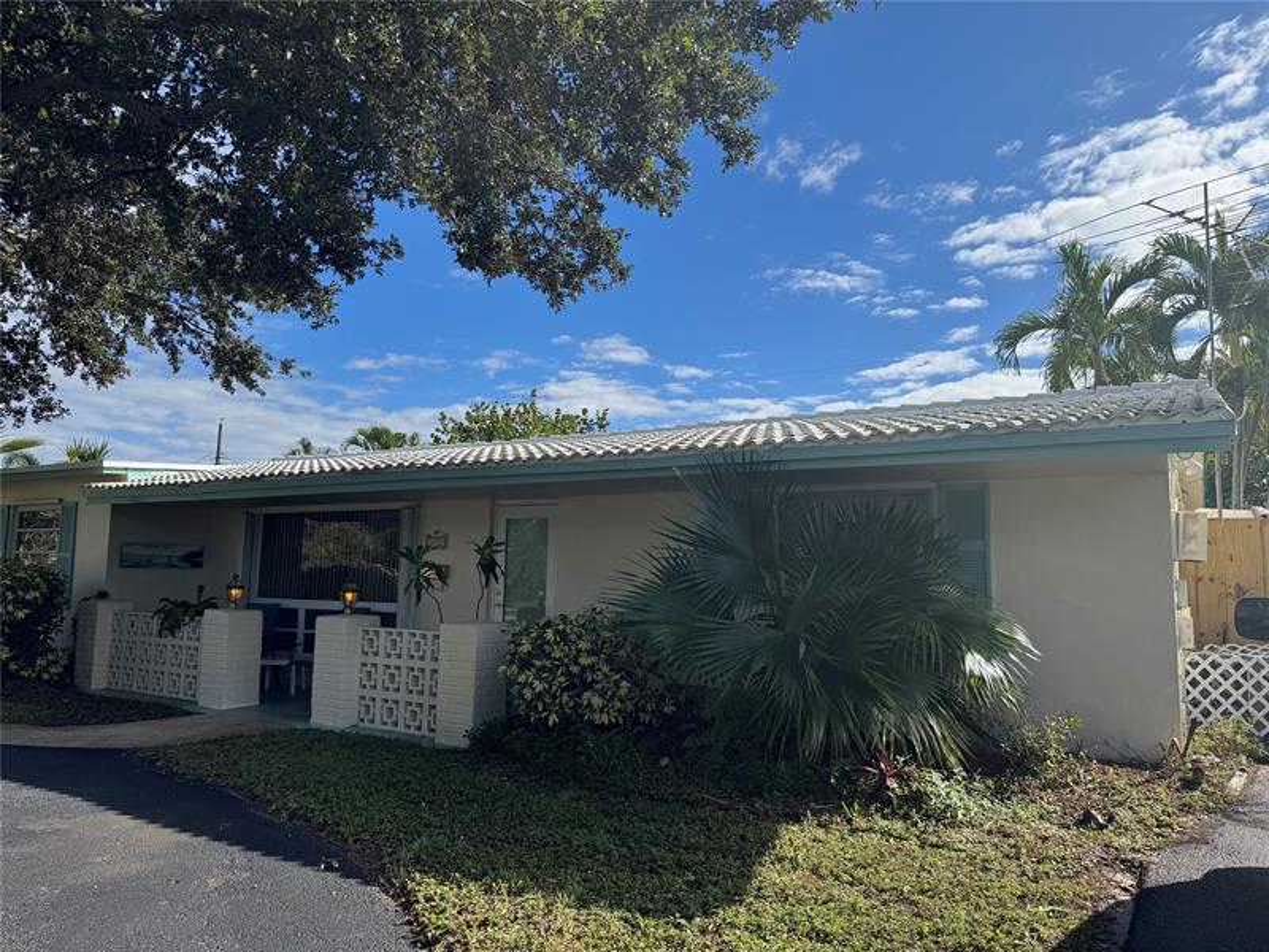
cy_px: 476
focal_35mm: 24
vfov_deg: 56.8
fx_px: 880
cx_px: 634
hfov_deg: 71.6
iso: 80
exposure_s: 1/4310
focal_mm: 6.76
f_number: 1.78
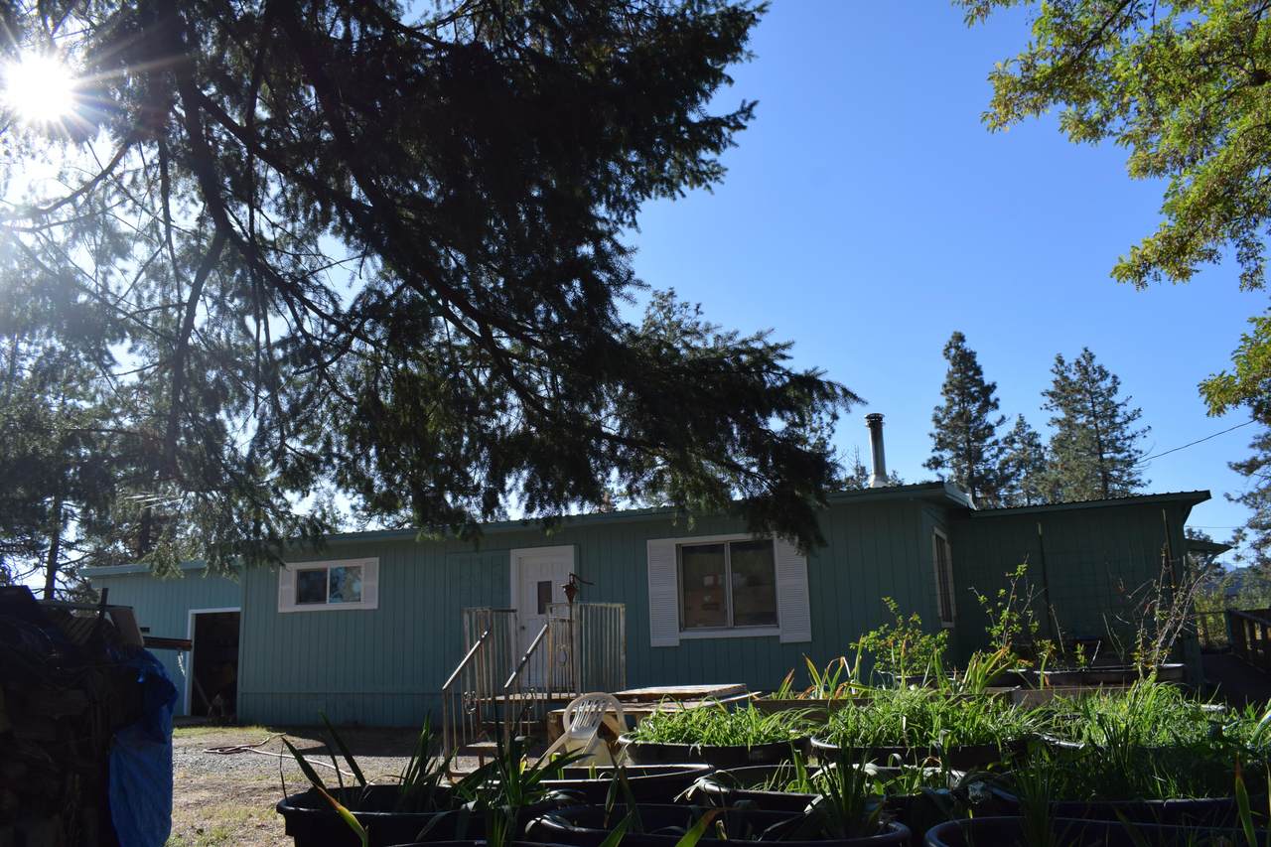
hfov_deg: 67.4
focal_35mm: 27
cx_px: 636
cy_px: 424
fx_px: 953
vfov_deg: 47.9
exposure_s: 1/320
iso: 200
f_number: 9
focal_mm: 18
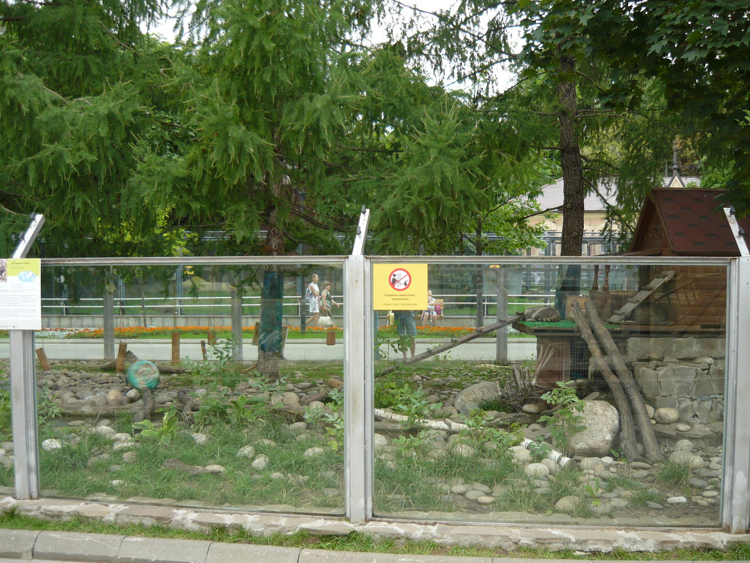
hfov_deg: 55.4
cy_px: 282
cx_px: 375
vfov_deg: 42.9
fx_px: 715
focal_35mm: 33
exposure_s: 1/160
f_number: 2.8
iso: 100
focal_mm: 5.5
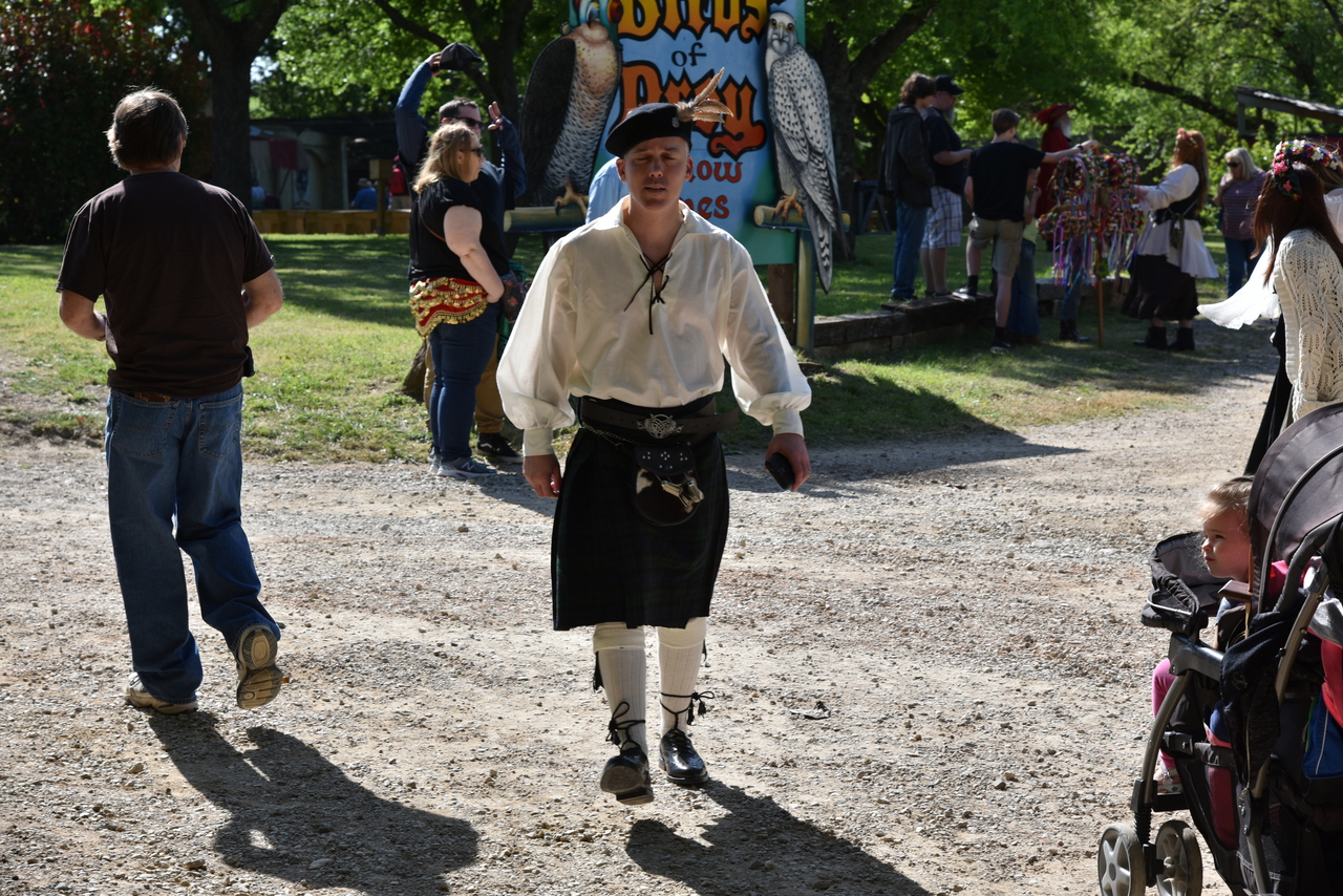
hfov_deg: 26.0
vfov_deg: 17.5
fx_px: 2910
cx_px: 672
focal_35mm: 78
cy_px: 448
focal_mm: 78
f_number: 8
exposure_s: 1/250
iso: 100
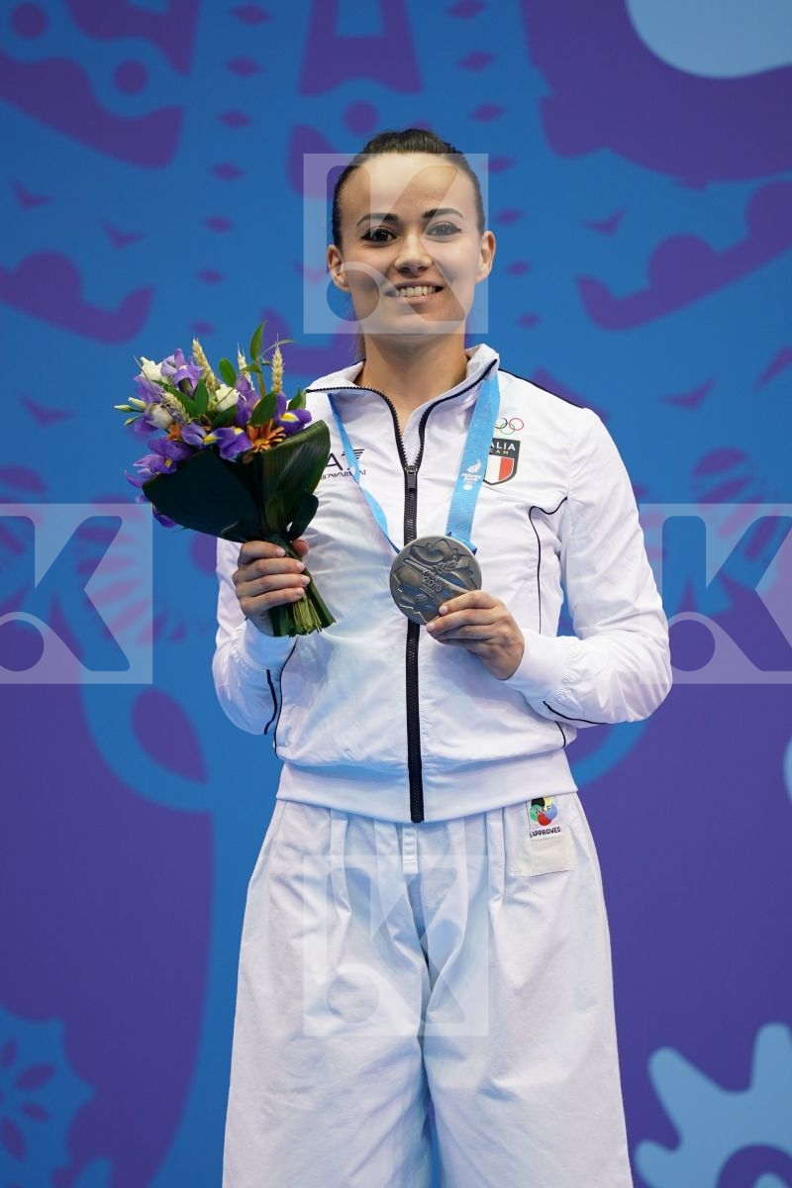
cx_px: 396
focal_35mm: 600
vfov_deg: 3.4
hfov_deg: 2.3
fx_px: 19798
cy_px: 594
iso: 500
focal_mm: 400
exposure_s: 1/500
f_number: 2.8
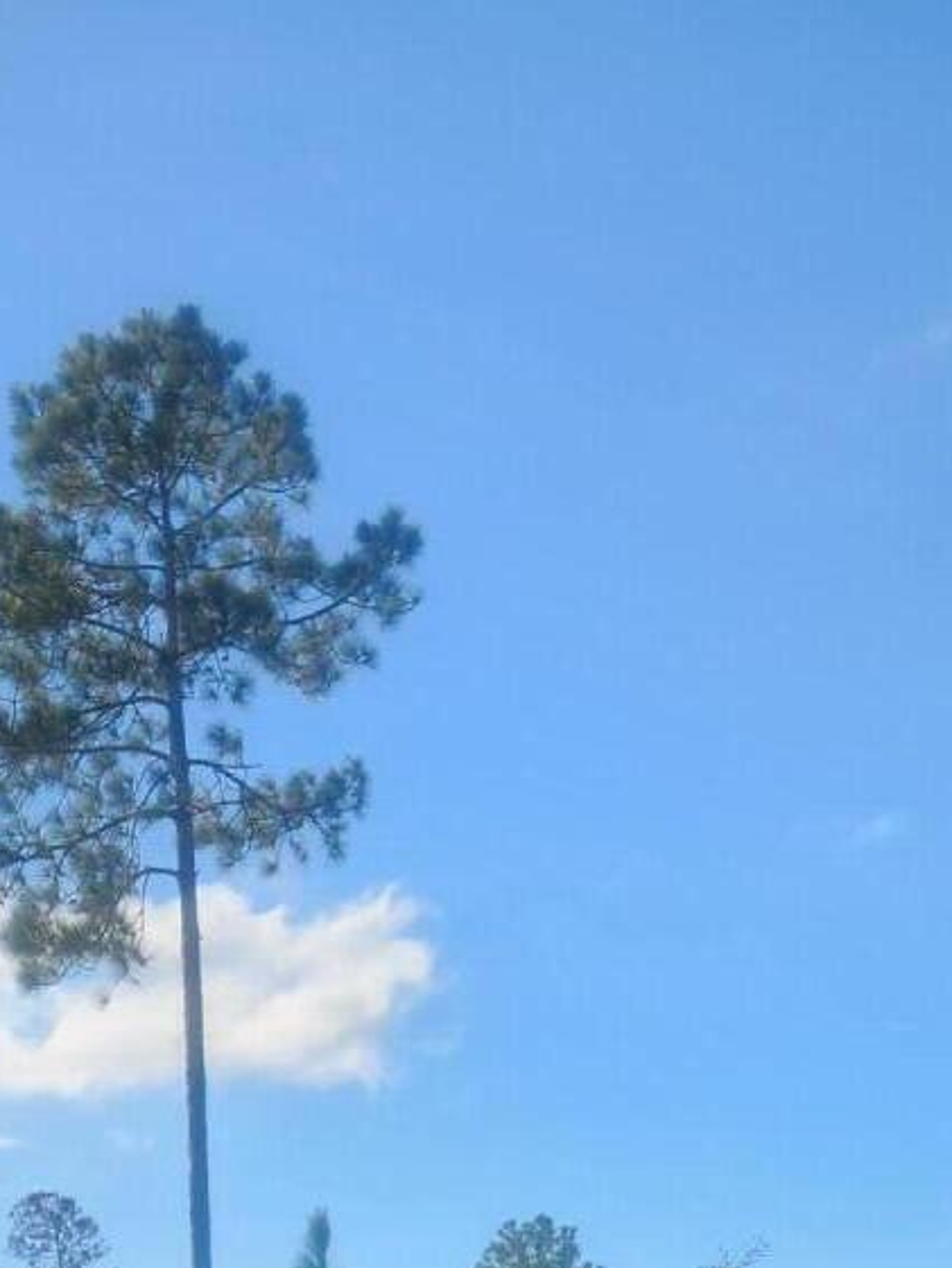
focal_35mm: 82
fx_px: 3006
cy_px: 2061
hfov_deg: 17.7
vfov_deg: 19.7
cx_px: 81
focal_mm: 5.4
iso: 20
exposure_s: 1/643
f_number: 1.8
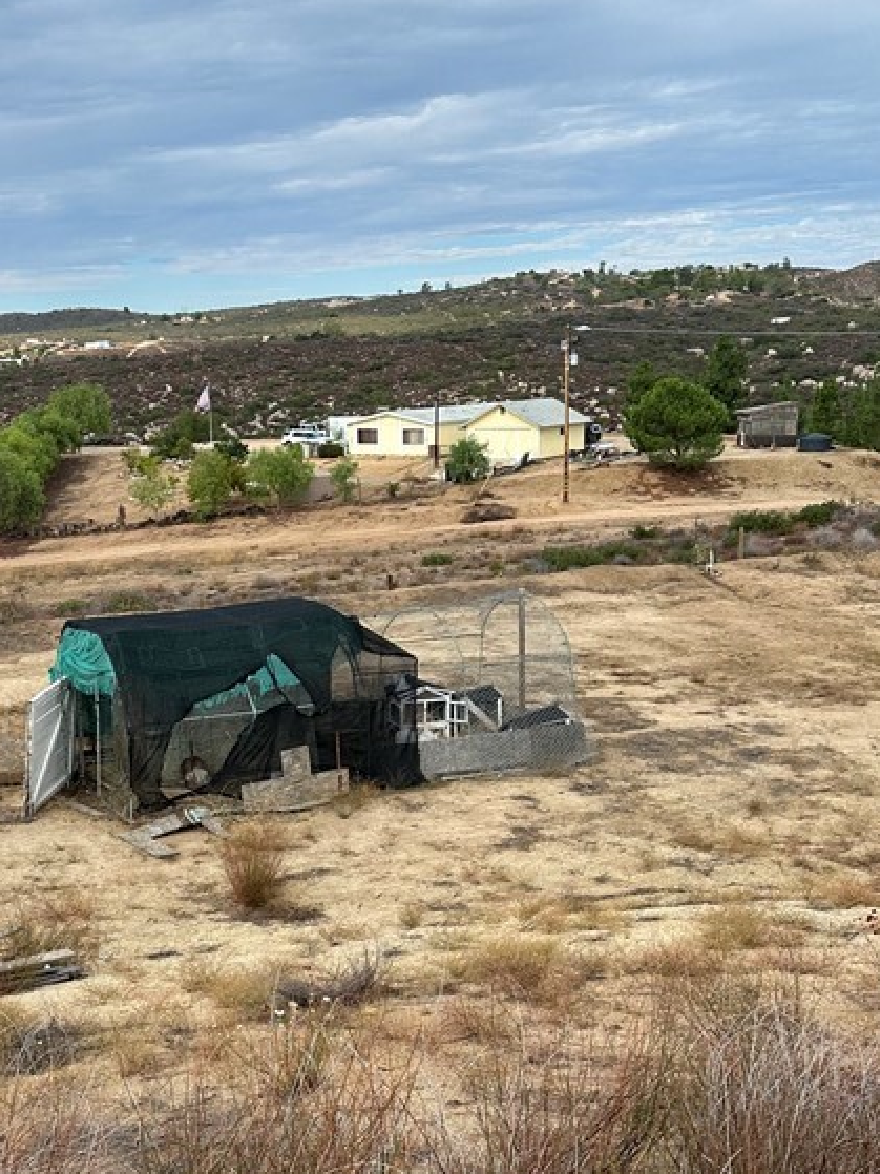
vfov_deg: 42.5
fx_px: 1492
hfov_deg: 32.7
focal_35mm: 44
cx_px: 334
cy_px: 764
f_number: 1.78
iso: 80
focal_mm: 6.86
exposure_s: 1/3472
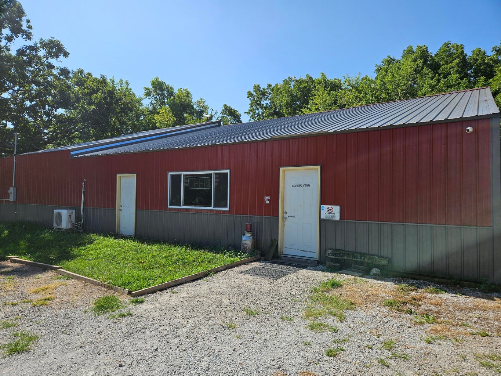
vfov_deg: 58.9
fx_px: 333
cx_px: 250
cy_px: 188
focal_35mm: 23
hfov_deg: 73.9
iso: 25
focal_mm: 5.4
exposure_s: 1/1854
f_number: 1.8
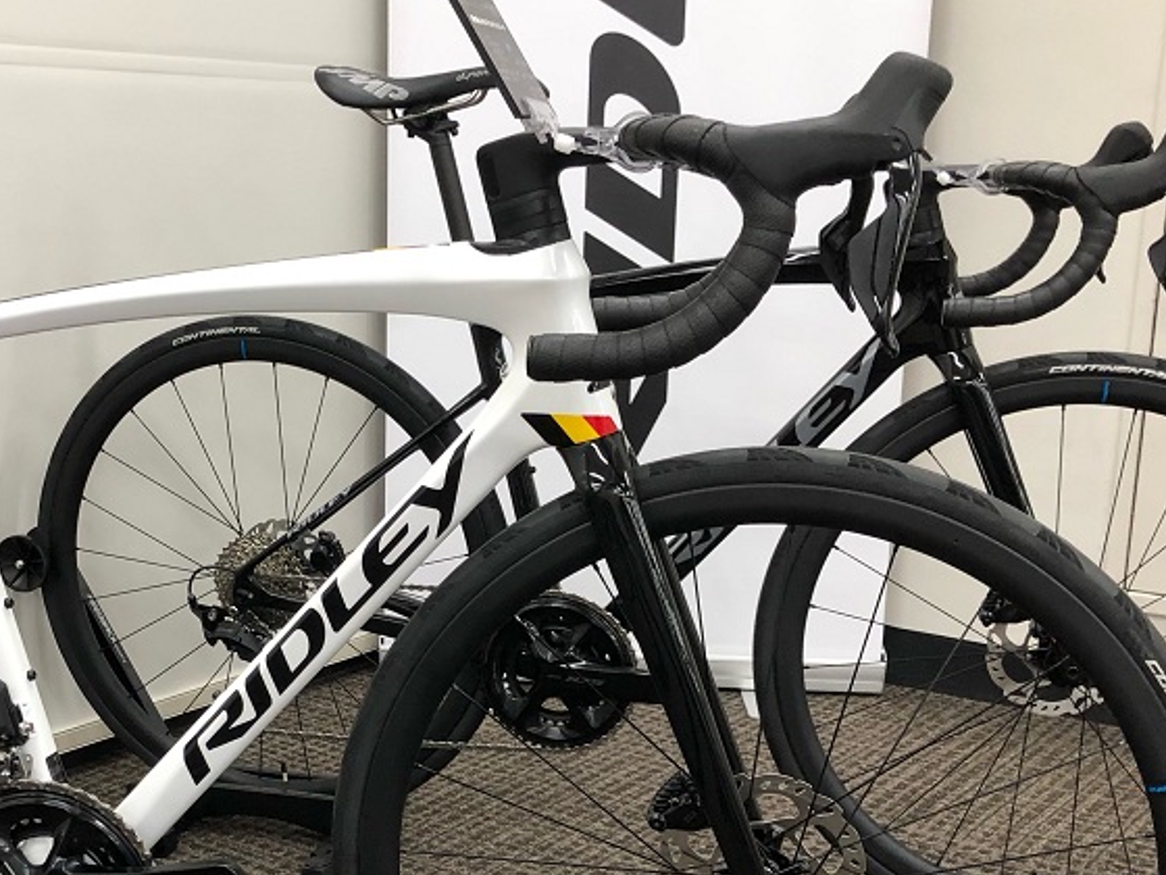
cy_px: 677
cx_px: 396
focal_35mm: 50
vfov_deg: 28.6
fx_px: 1684
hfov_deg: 37.8
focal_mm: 3.99
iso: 40
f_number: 1.8
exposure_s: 1/30
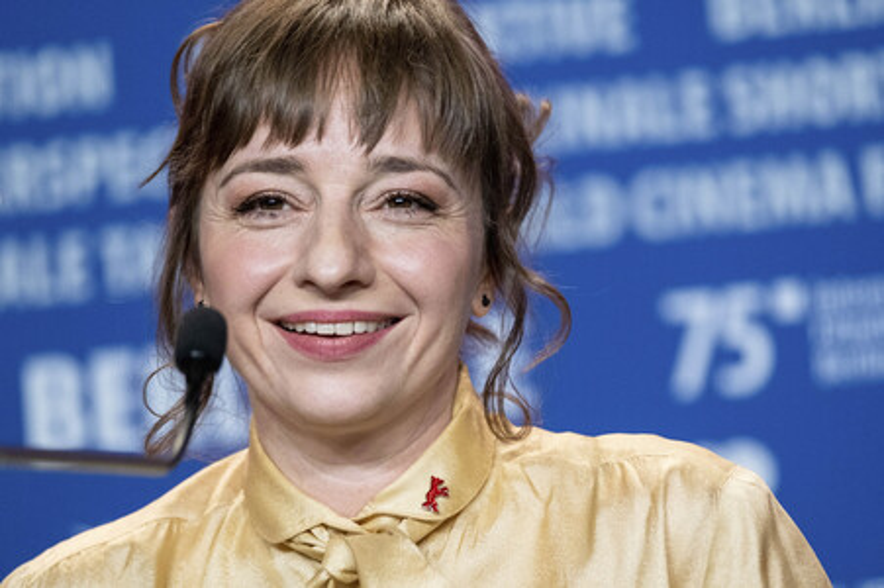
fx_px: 5153
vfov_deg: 6.5
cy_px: 294
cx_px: 442
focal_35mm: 210
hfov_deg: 9.8
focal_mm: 140
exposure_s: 1/300
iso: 2000
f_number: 2.8
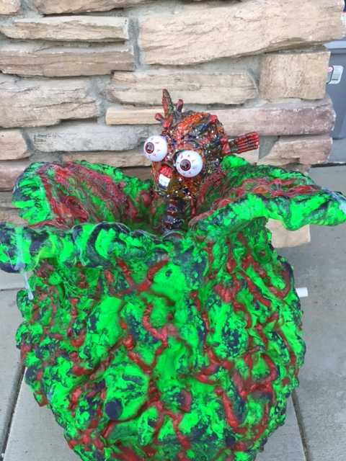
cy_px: 230
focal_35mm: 29
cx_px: 173
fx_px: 386
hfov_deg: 48.2
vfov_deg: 61.7
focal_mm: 4.15
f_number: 2.2
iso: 32
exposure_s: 1/40
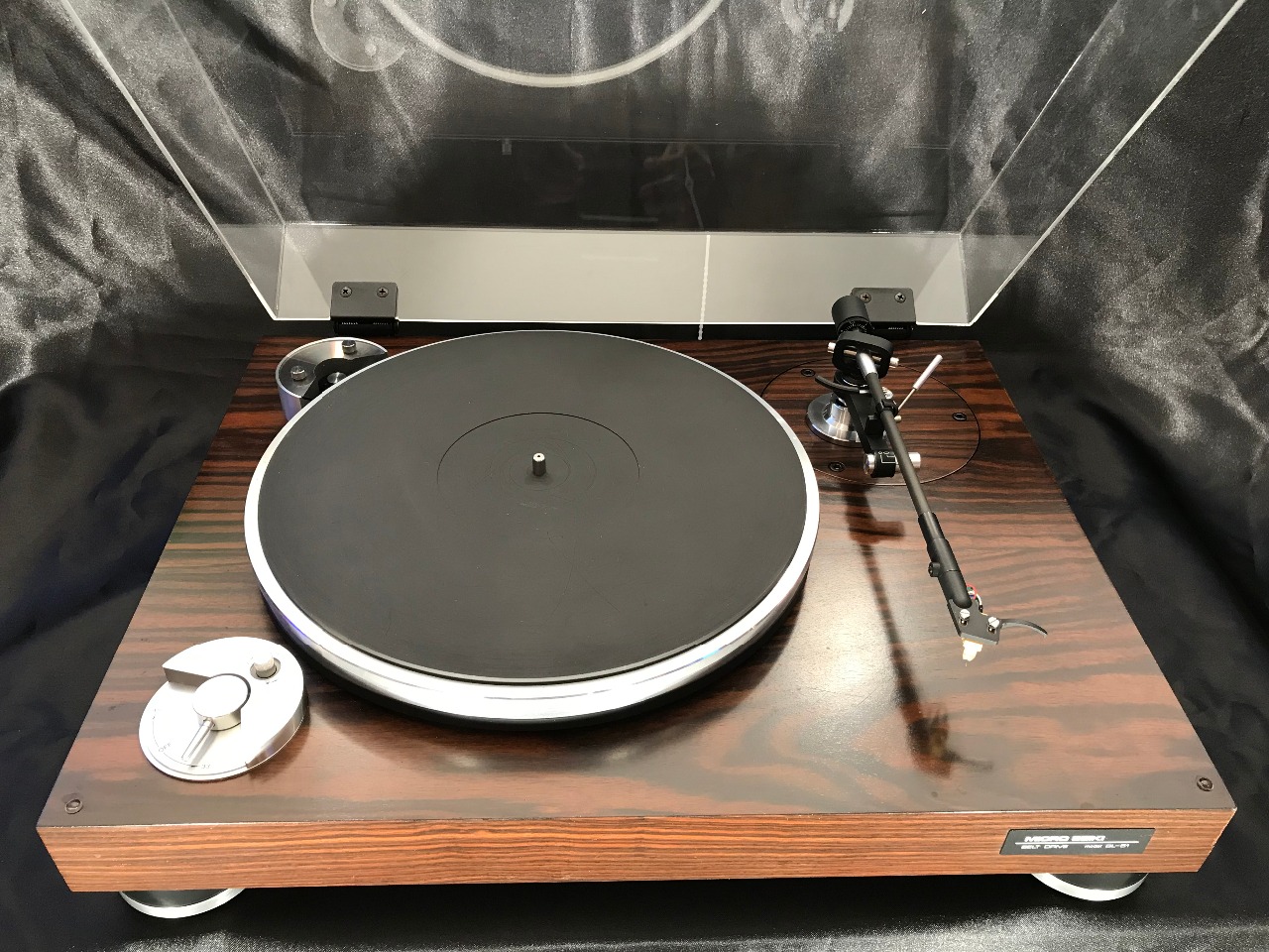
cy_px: 476
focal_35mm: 28
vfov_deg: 49.7
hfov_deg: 63.4
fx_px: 1026
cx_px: 634
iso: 40
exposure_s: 1/20
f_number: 1.8
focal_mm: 3.99
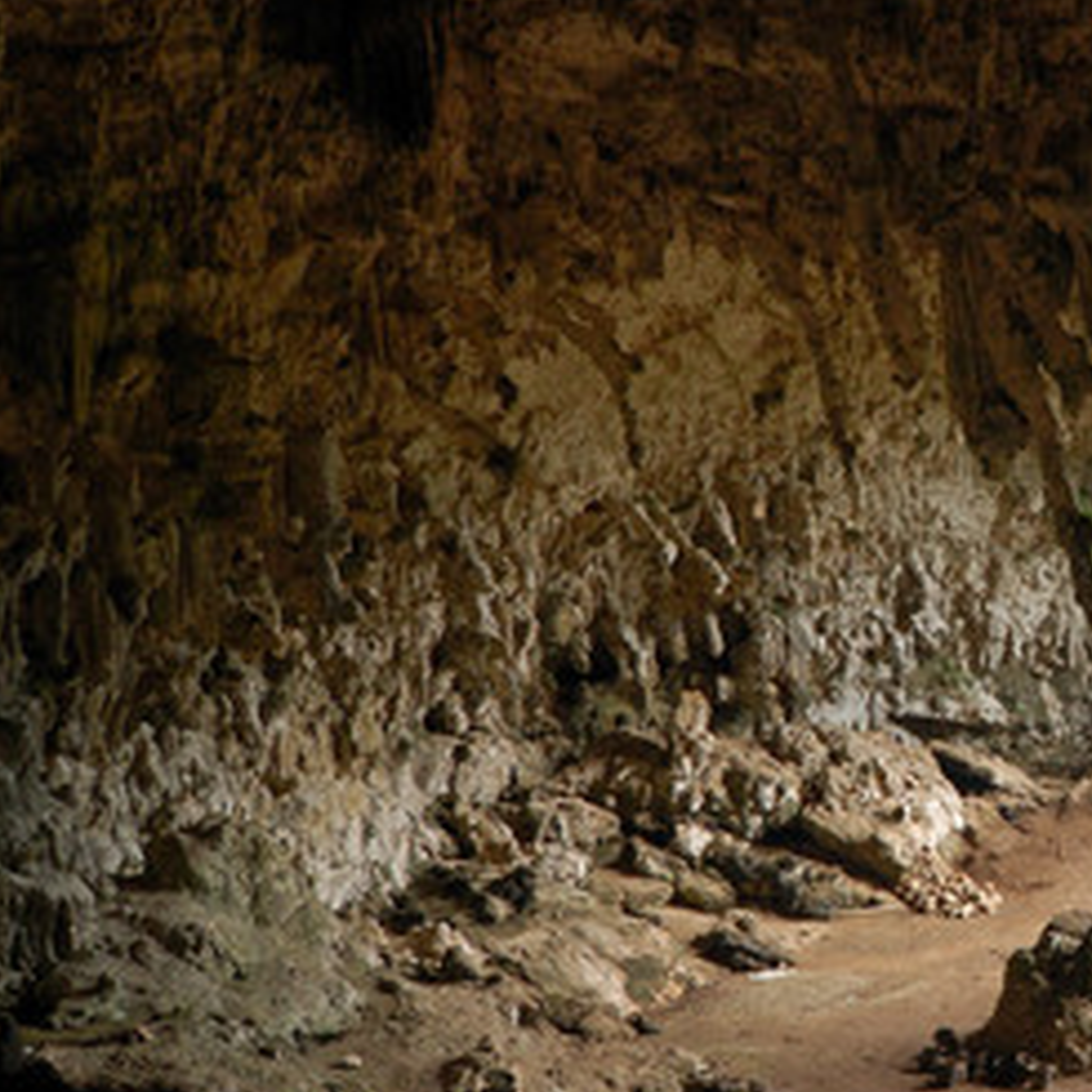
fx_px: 1428
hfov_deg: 35.7
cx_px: 1203
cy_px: 682
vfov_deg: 41.6
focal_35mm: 40
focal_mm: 12
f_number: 5
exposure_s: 1/25
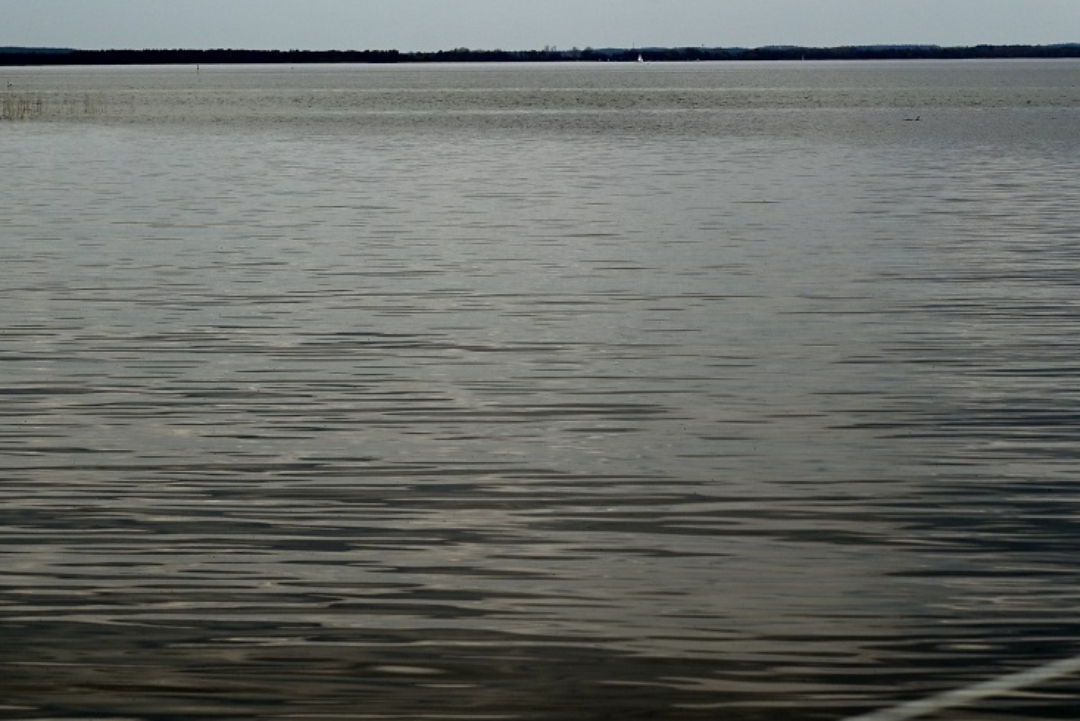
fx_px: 4291
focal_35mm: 143
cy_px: 60
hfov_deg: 14.3
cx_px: 830
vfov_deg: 9.6
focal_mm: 70
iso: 100
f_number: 6.3
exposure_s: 1/640
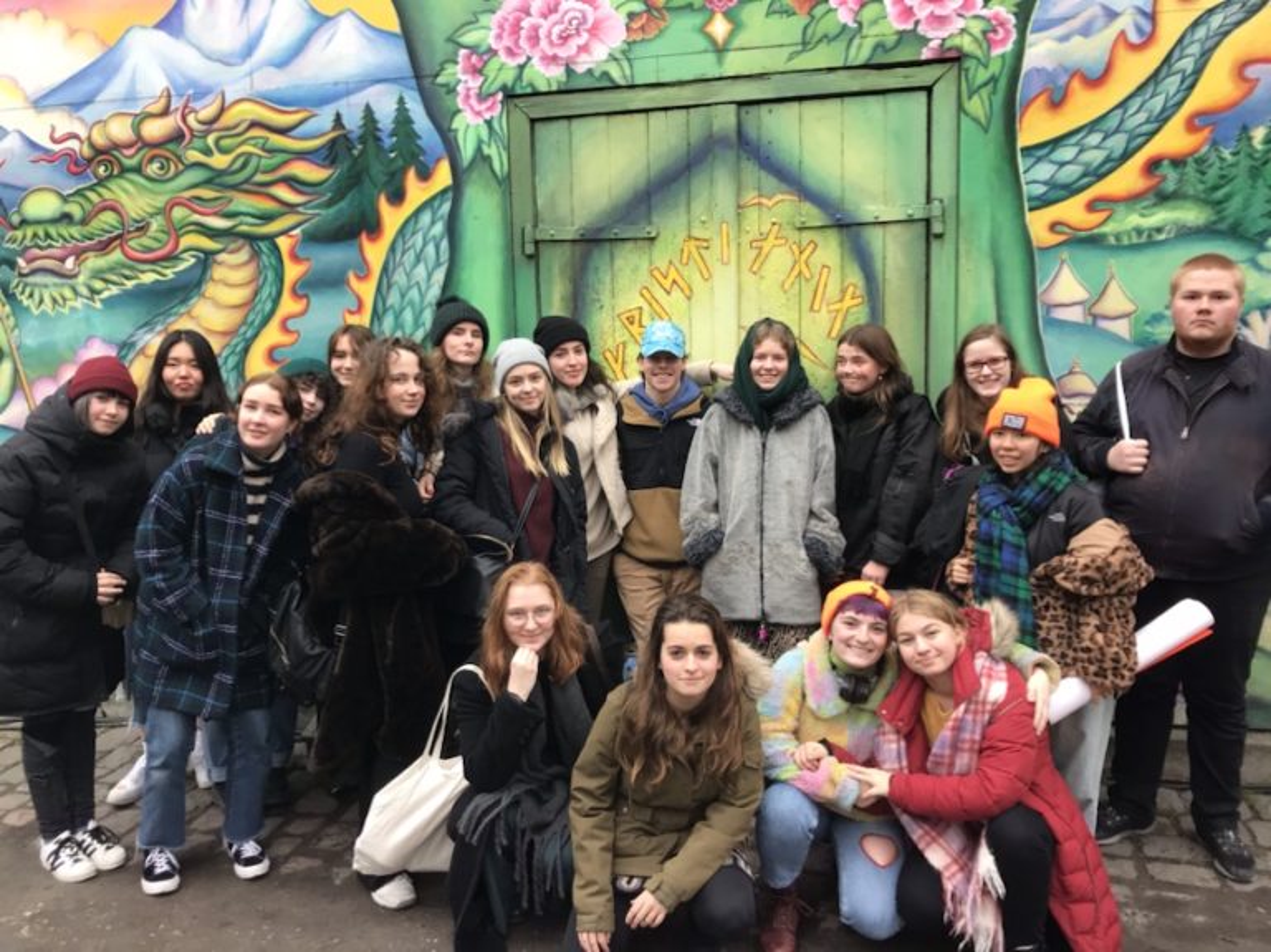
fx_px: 1027
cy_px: 476
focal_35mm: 28
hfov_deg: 63.5
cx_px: 636
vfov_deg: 49.7
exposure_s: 1/50
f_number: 1.8
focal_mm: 3.99
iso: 32
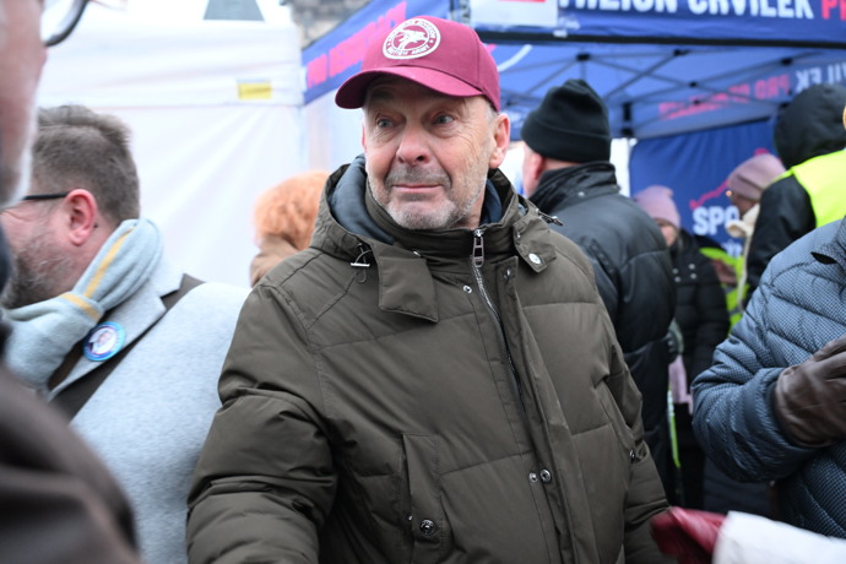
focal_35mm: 35
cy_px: 282
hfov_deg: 54.4
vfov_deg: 37.9
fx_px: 822
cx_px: 423
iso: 4000
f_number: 4.5
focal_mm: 35
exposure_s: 1/50
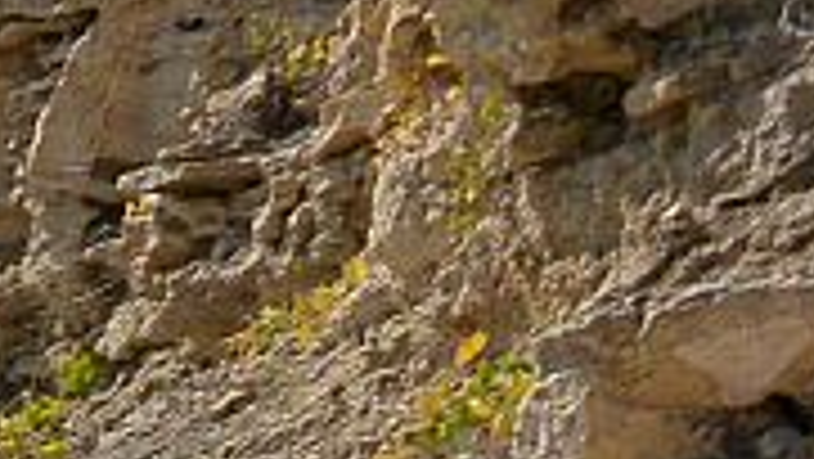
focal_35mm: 200
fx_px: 4319
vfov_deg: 5.9
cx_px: -1862
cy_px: 875
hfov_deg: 8.5
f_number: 5.6
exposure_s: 1/2500
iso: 160
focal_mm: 10
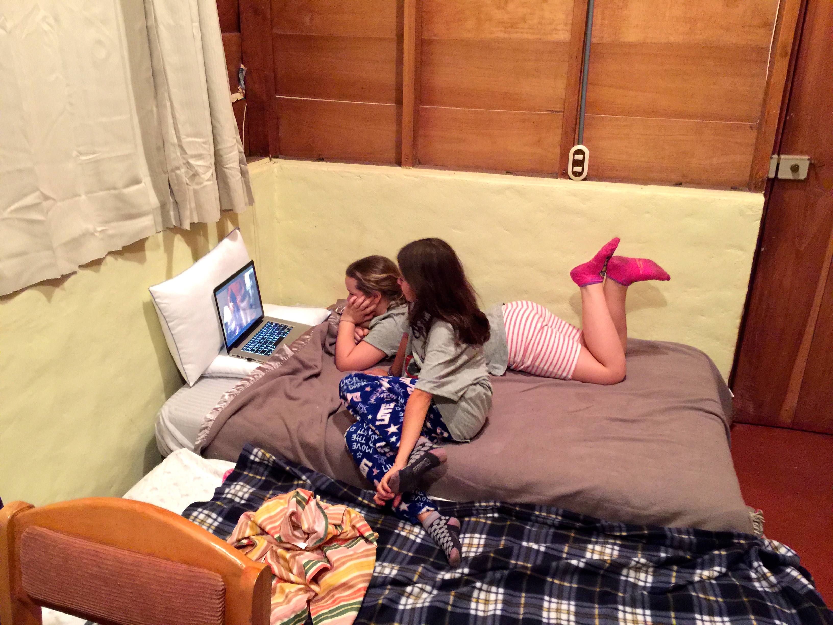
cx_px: 416
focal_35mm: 29
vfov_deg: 48.2
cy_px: 312
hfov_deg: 61.7
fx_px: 698
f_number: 2.2
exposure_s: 1/4
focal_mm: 4.15
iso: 100
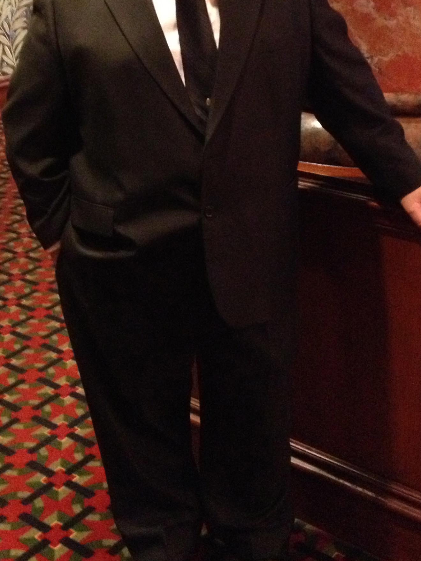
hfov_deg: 22.6
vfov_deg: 29.2
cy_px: 114
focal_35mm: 65
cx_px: 212
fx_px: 1054
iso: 800
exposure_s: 1/15
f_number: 2.4
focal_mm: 4.28
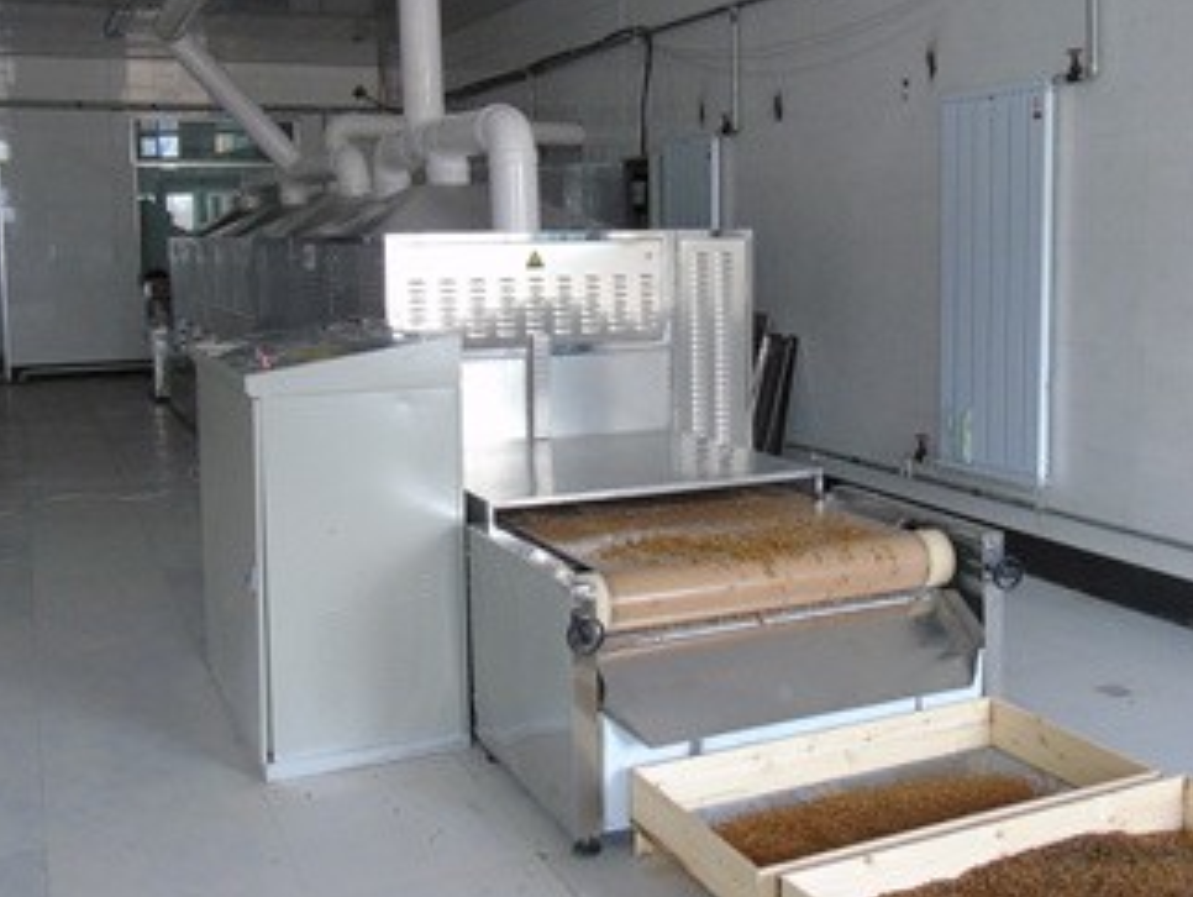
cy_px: 356
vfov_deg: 39.5
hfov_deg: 51.3
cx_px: 585
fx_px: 1242
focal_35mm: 36
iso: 400
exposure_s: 1/25
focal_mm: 5.2
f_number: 3.6
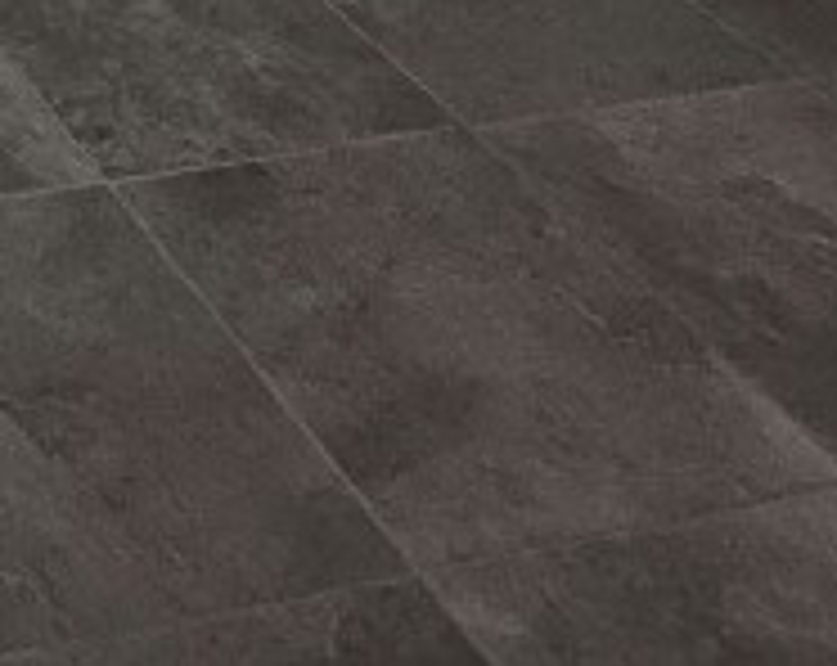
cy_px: -945
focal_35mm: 70
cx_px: -720
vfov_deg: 14.3
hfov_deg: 19.4
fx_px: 1730
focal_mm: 1.7
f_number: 2.2
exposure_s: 1/60
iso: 80
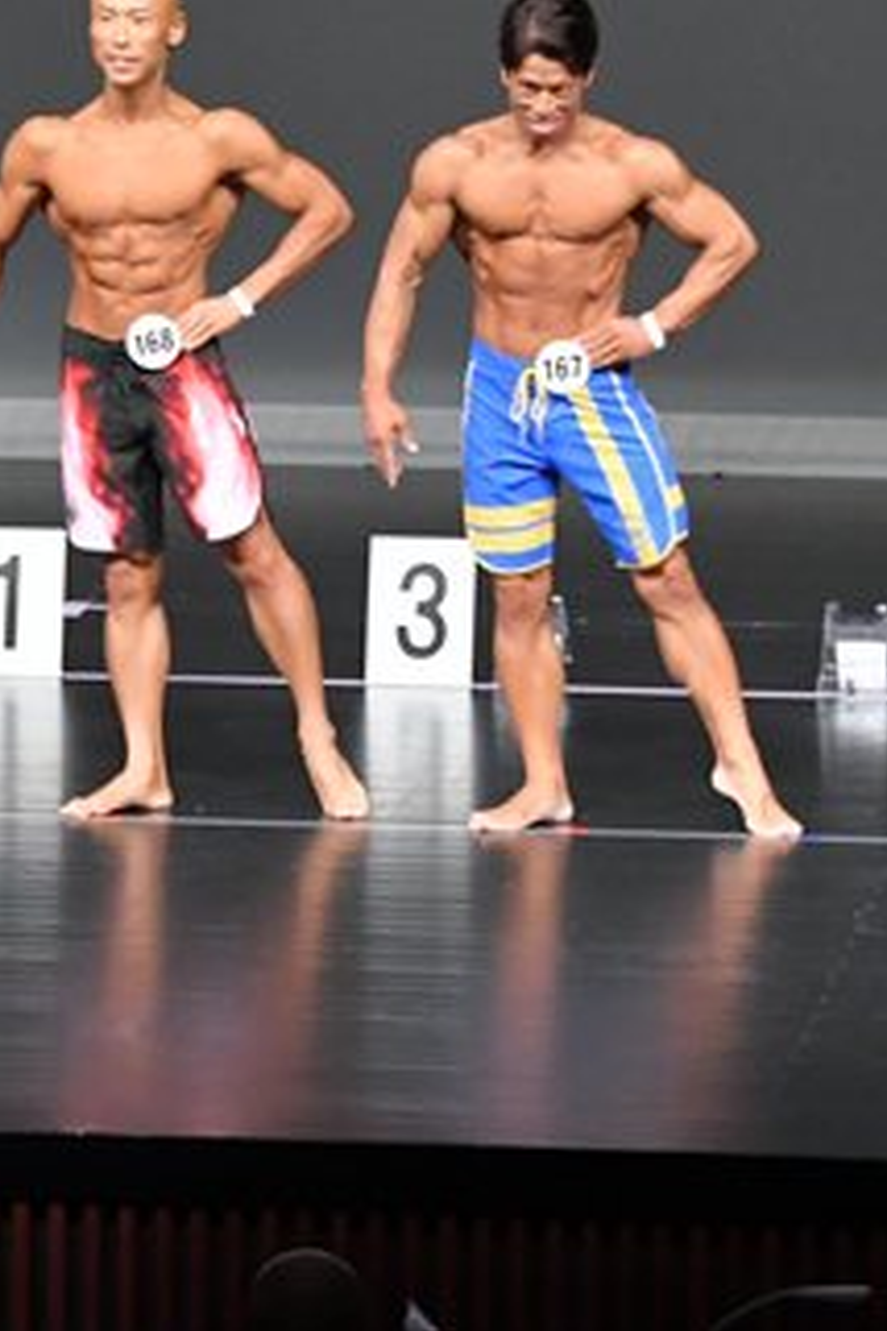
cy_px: 265
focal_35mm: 406
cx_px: 6
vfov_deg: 5.1
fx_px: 15004
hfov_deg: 3.4
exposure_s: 1/400
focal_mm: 112
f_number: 5.6
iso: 5000
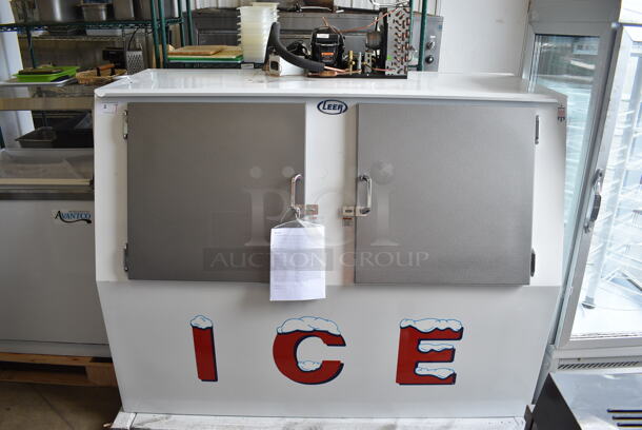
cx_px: 321
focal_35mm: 27
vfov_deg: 48.0
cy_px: 215
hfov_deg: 67.3
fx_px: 482
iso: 400
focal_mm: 18
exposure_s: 1/125
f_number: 5.6
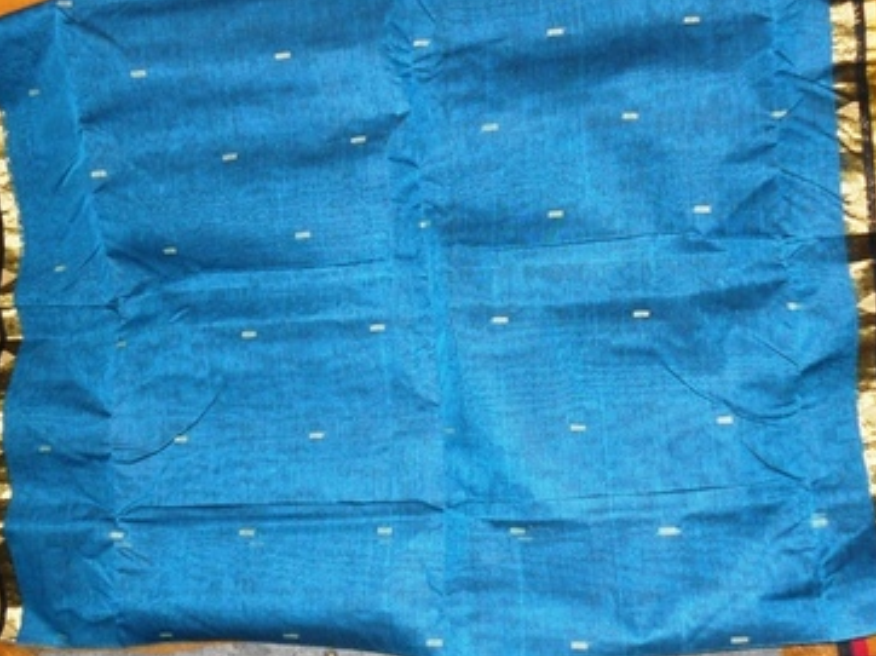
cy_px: 299
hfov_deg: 40.5
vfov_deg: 30.8
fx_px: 1189
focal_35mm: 47
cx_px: 448
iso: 280
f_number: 3.6
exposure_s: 1/30
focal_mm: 5.8
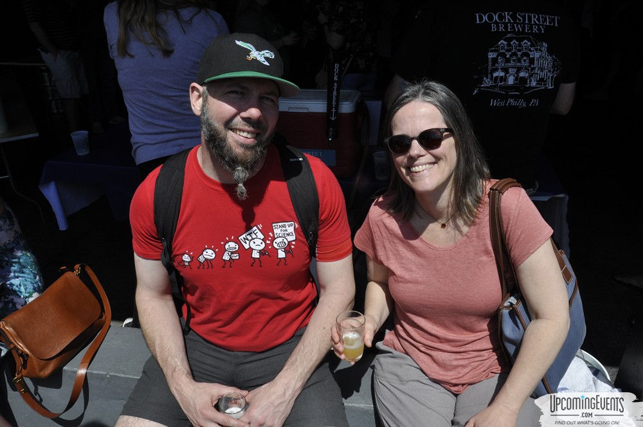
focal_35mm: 27
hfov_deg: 67.4
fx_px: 482
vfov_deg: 47.8
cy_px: 214
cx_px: 322
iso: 400
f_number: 18
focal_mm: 18
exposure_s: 1/320
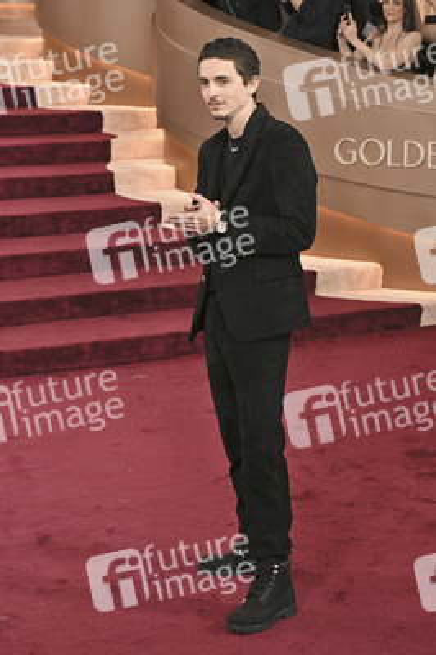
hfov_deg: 20.9
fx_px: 1183
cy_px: 328
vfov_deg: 31.0
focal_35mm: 65
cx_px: 218
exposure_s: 1/320
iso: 2500
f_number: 5.6
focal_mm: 65
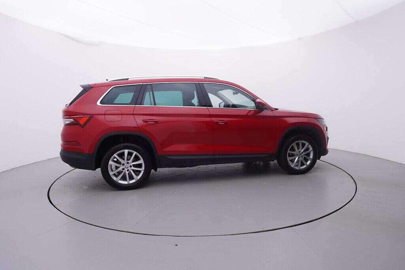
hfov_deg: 77.3
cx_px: 202
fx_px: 253
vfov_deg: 56.2
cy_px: 135
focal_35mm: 22
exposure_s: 1/80
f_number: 5
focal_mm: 15
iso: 200
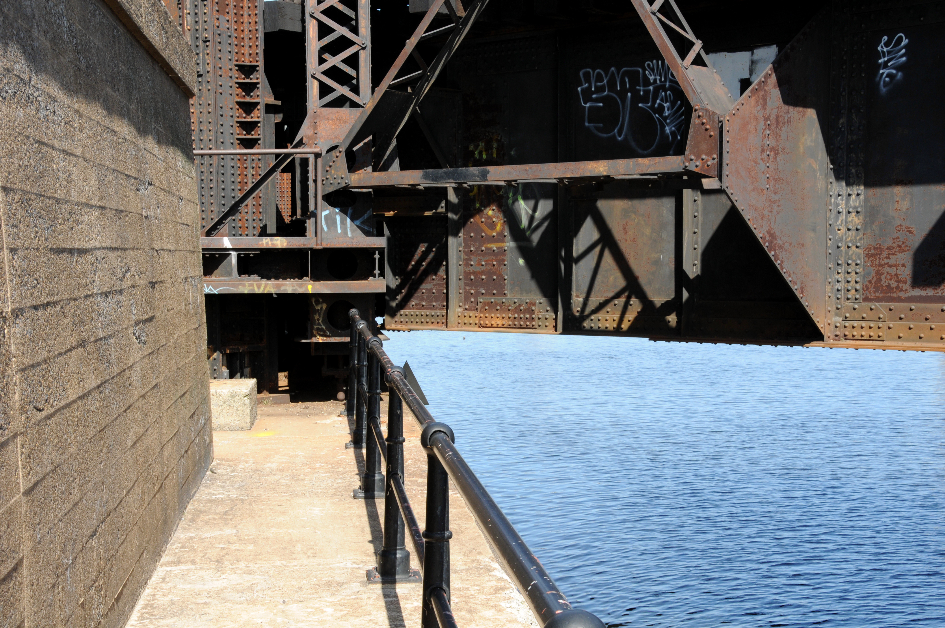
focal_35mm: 54
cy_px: 314
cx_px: 472
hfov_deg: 36.9
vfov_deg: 25.0
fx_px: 1416
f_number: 14
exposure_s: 1/80
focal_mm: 36
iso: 200
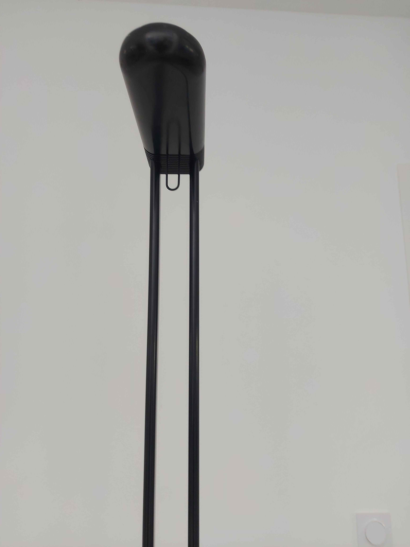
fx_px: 379
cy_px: 274
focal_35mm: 24
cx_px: 205
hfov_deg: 56.8
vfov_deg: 71.6
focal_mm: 5.23
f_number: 1.8
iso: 100
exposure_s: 1/50
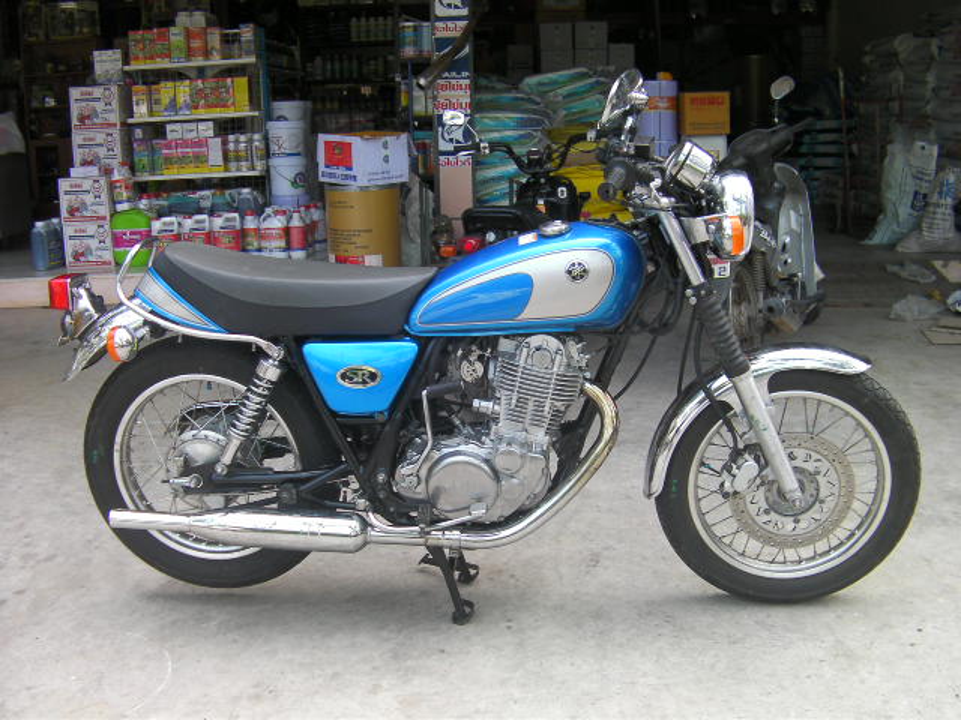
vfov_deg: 37.7
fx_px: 1055
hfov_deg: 49.0
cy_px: 360
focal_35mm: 38
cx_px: 480
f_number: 3.5
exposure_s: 1/62.3
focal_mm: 6.8
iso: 50
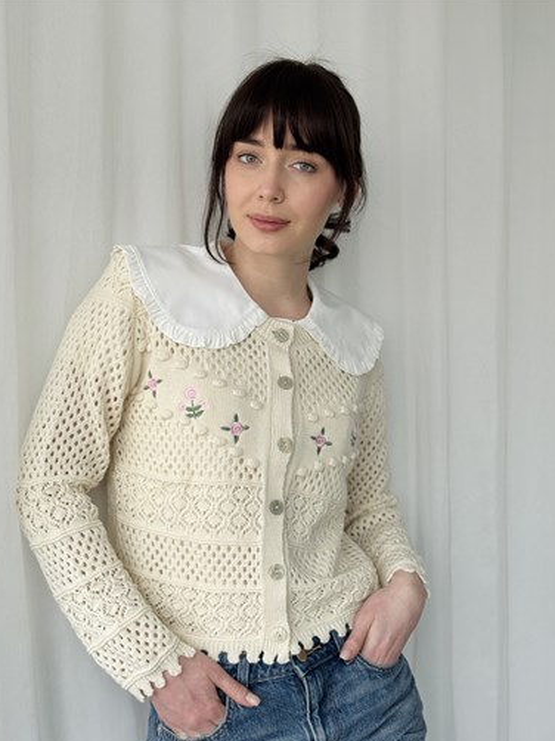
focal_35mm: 51
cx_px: 278
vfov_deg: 37.5
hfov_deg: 28.5
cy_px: 387
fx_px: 1091
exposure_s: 1/425
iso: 64
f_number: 1.78
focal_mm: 6.76
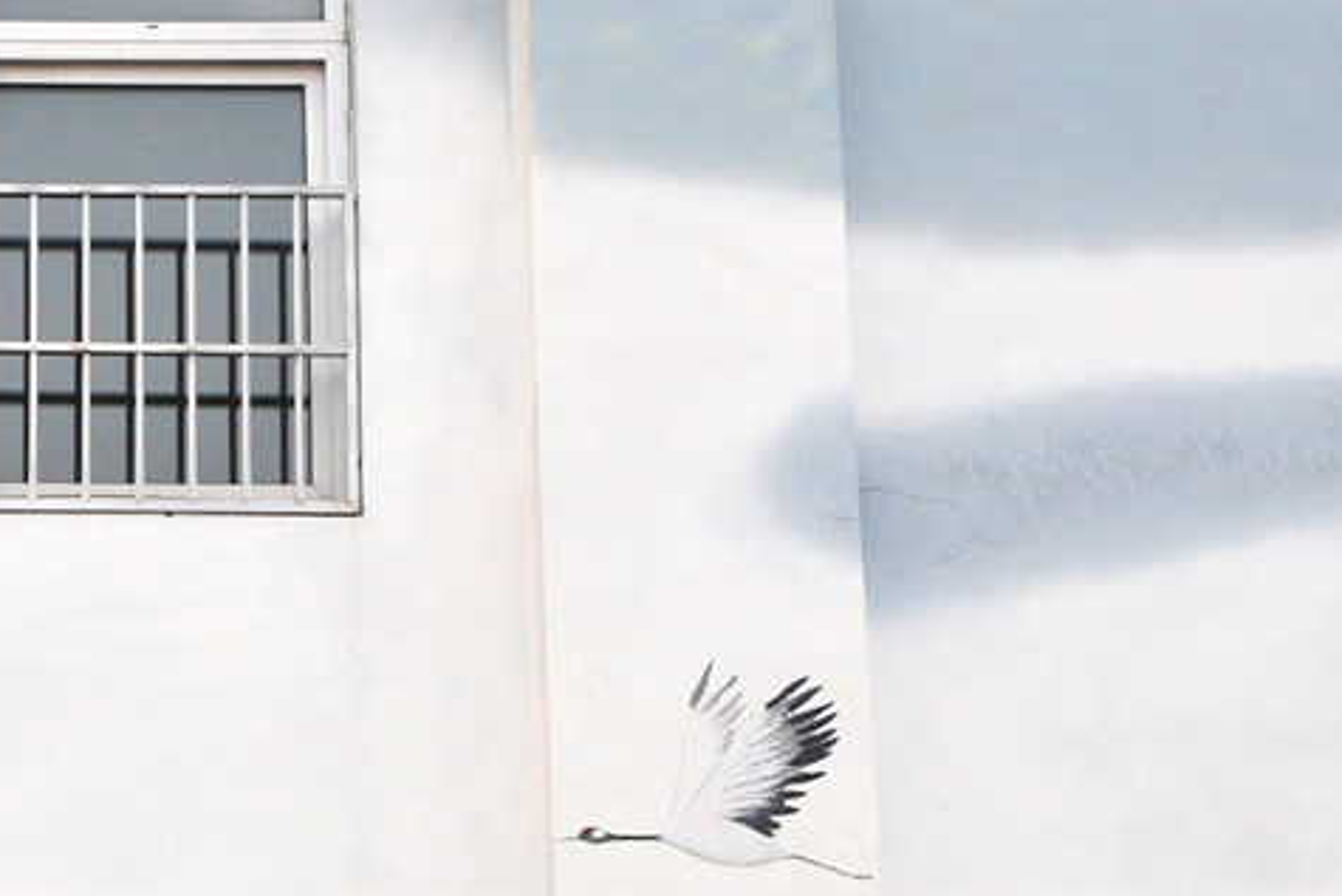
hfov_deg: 19.4
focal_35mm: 101
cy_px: 1181
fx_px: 3766
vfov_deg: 13.1
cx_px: -119
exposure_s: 1/125
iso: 800
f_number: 5
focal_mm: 32
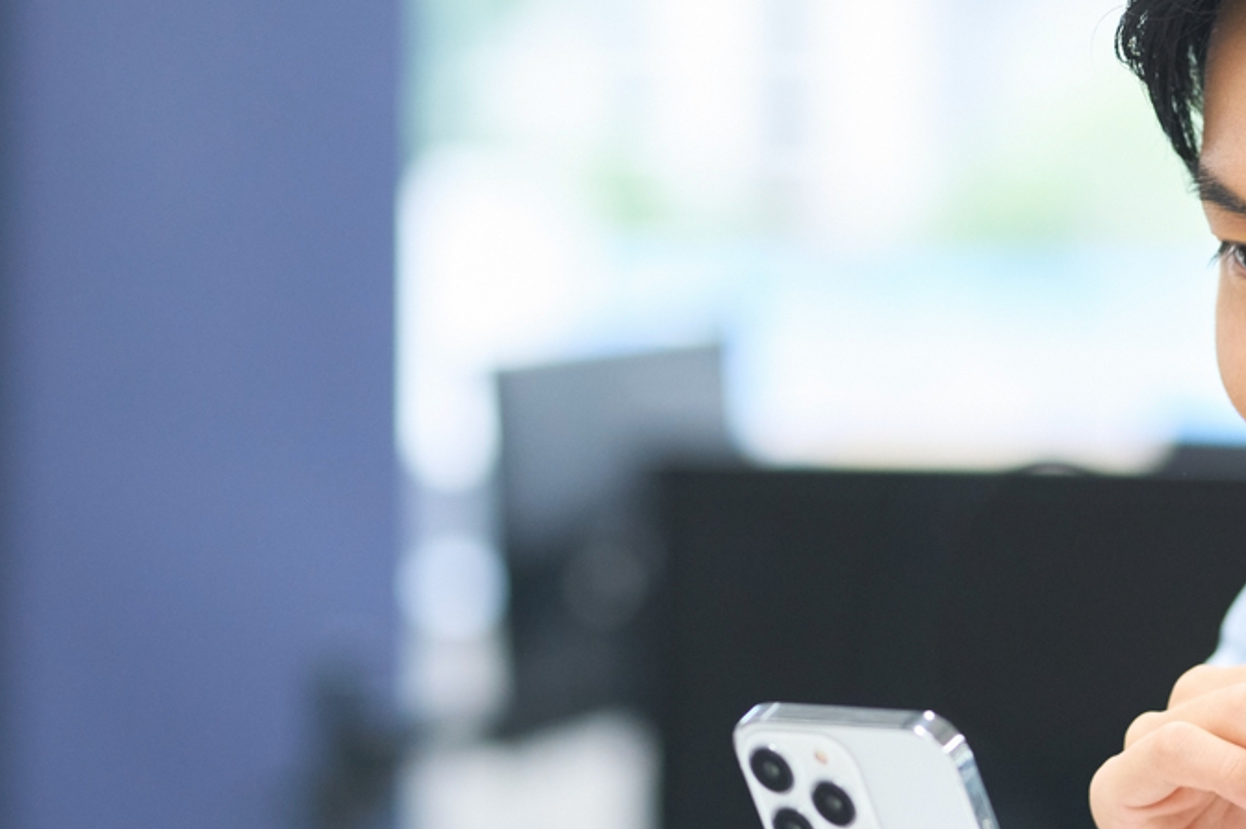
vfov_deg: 5.4
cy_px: 707
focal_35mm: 253
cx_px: 966
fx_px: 8750
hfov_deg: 8.1
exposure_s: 1/500
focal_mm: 85
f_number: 2.2
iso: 400
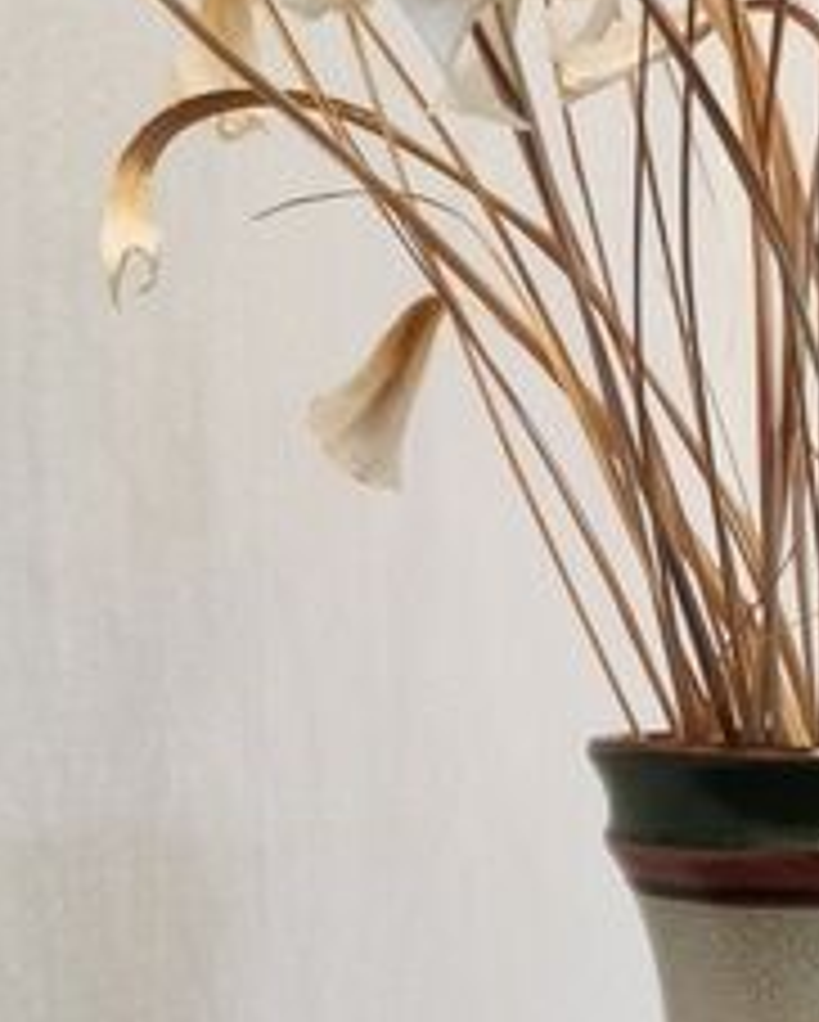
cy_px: 1108
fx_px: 2693
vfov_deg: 20.5
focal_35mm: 89
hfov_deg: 16.8
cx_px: 855
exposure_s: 1/50
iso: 160
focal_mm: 5.58
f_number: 1.8
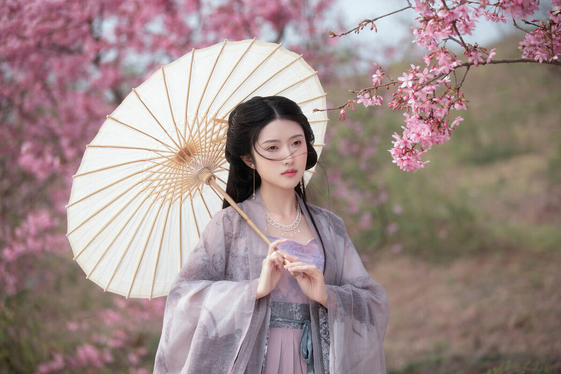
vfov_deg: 13.2
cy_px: 187
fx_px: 1621
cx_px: 280
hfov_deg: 19.6
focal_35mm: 104
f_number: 2.8
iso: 100
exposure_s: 1/1250
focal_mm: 105
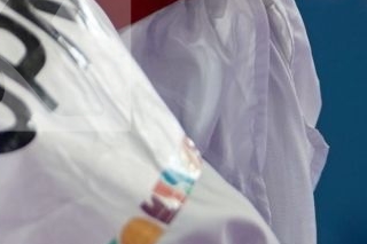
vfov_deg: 1.0
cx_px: 24
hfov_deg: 1.4
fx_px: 14662
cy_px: -380
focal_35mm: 1439
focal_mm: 171
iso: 800
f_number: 2.8
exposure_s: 1/800
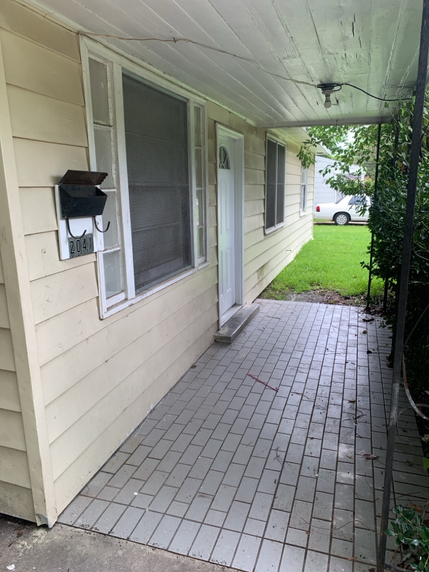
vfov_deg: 67.3
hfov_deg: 53.1
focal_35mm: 26
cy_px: 286
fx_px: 430
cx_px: 214
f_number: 1.8
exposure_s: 1/135
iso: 25
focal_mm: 4.25
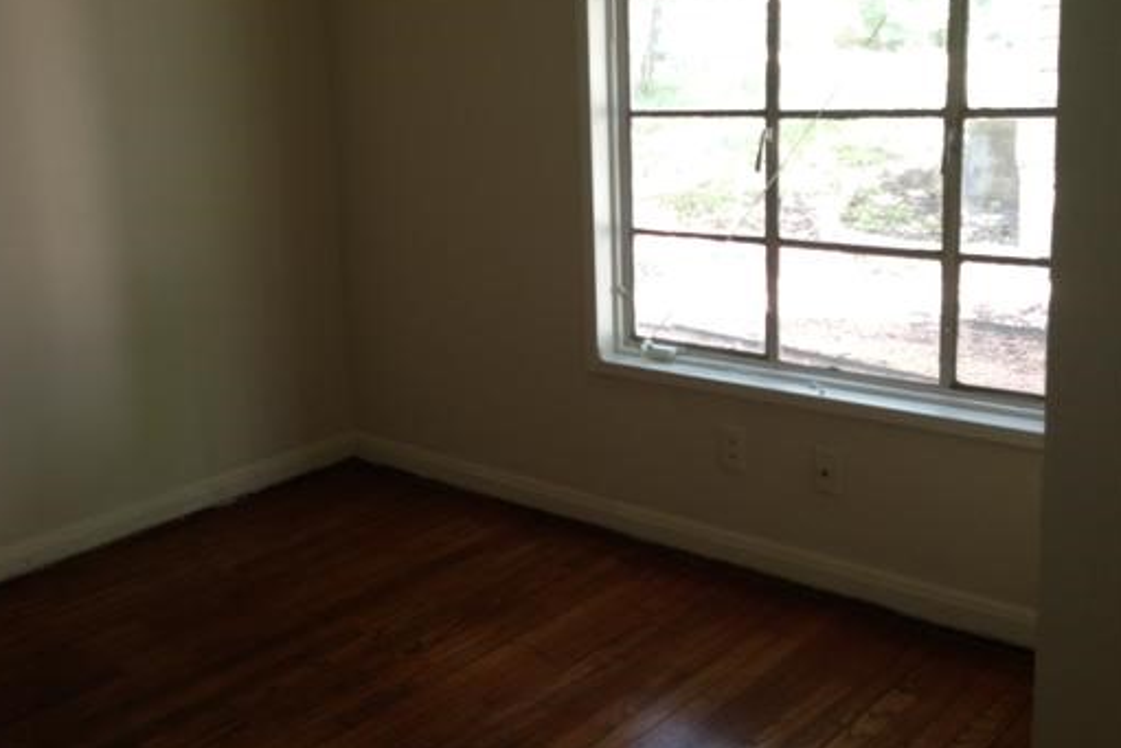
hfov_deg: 45.1
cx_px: 430
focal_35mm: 43
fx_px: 1339
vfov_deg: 31.1
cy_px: 301
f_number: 2.4
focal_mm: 4.13
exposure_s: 1/20
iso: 64
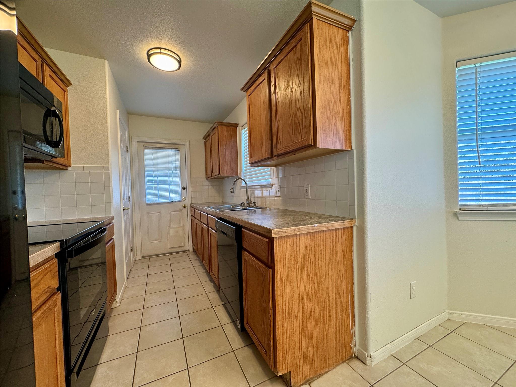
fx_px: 209
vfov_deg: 85.7
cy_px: 194
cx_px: 258
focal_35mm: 14
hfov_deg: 102.1
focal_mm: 2.22
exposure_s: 1/120
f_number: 2.2
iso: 200
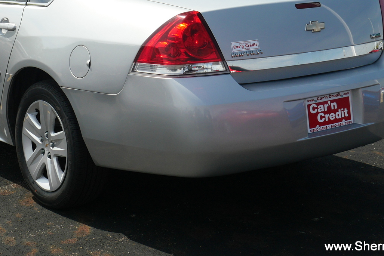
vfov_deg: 18.9
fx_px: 747
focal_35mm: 70
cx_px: 124
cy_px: -1
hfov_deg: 28.6
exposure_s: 1/250
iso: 200
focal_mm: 18
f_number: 6.3
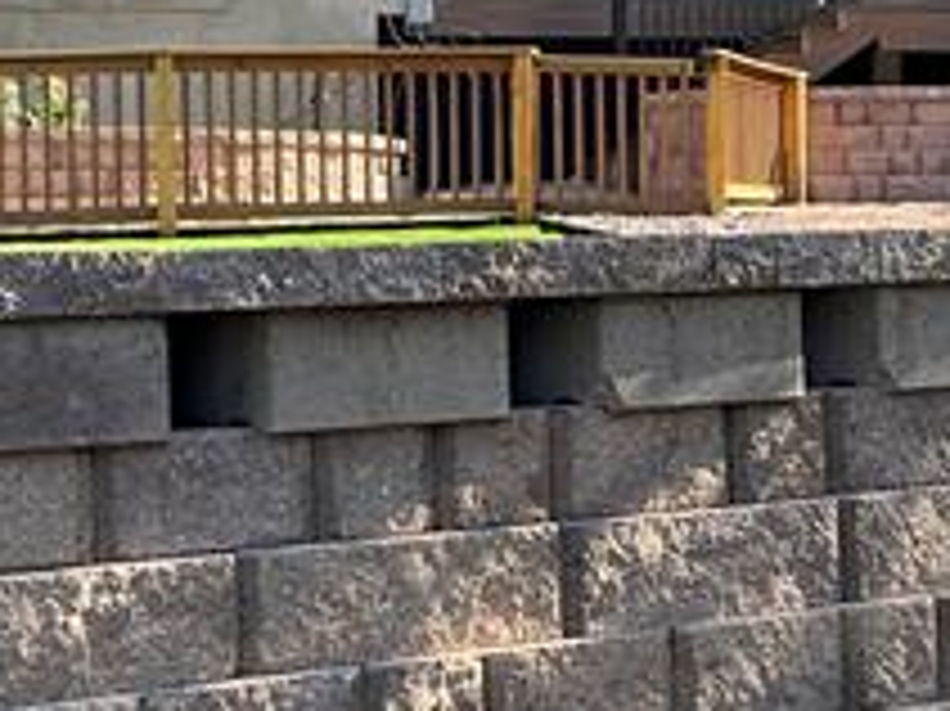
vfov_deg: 16.7
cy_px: 245
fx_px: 2414
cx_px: 567
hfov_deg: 22.2
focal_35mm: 88
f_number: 1.8
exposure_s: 1/280
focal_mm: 3
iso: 25
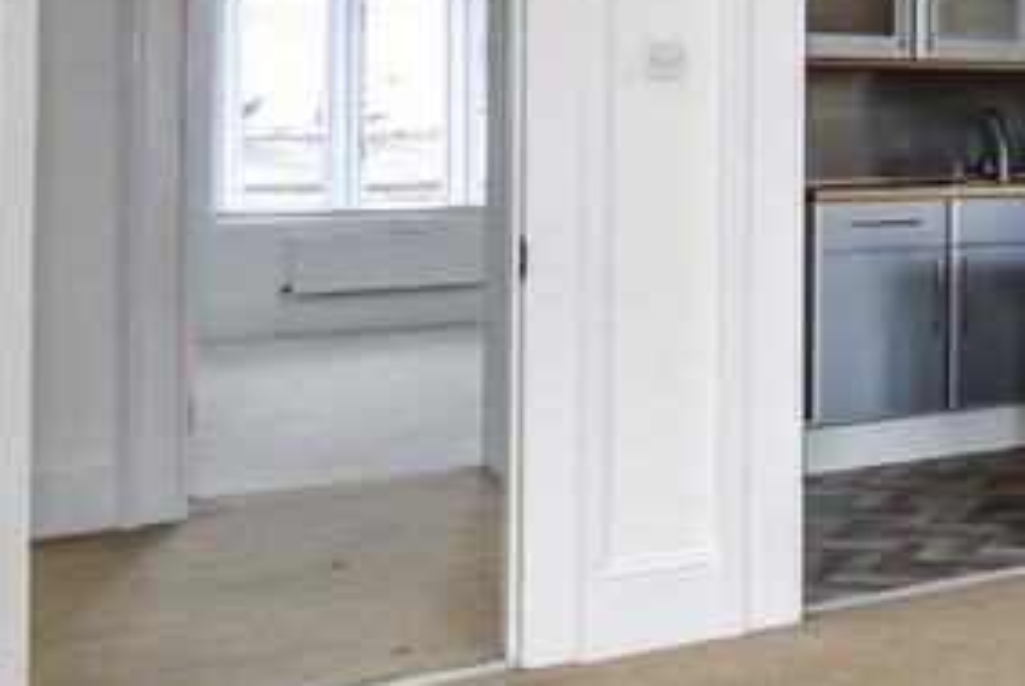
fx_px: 1539
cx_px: 1256
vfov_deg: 24.3
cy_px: 52
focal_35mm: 54
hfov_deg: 30.7
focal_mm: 10
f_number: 8
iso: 640
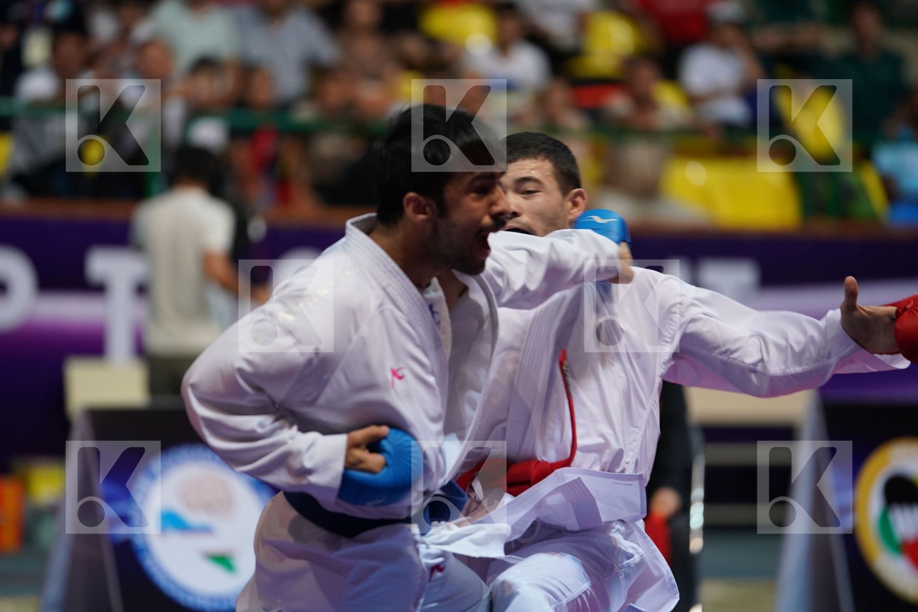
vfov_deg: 6.9
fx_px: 5100
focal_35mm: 200
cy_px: 306
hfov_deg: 10.3
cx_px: 459
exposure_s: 1/500
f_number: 2.8
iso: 2000
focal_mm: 200
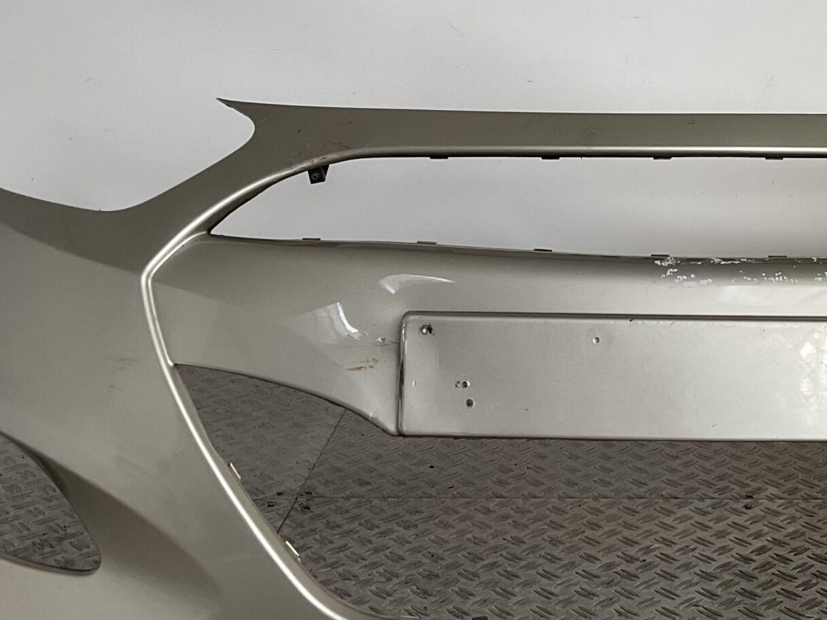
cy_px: 226
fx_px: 1457
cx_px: 690
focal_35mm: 61
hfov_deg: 30.7
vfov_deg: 24.0
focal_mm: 3
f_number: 1.8
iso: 32
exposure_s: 1/100
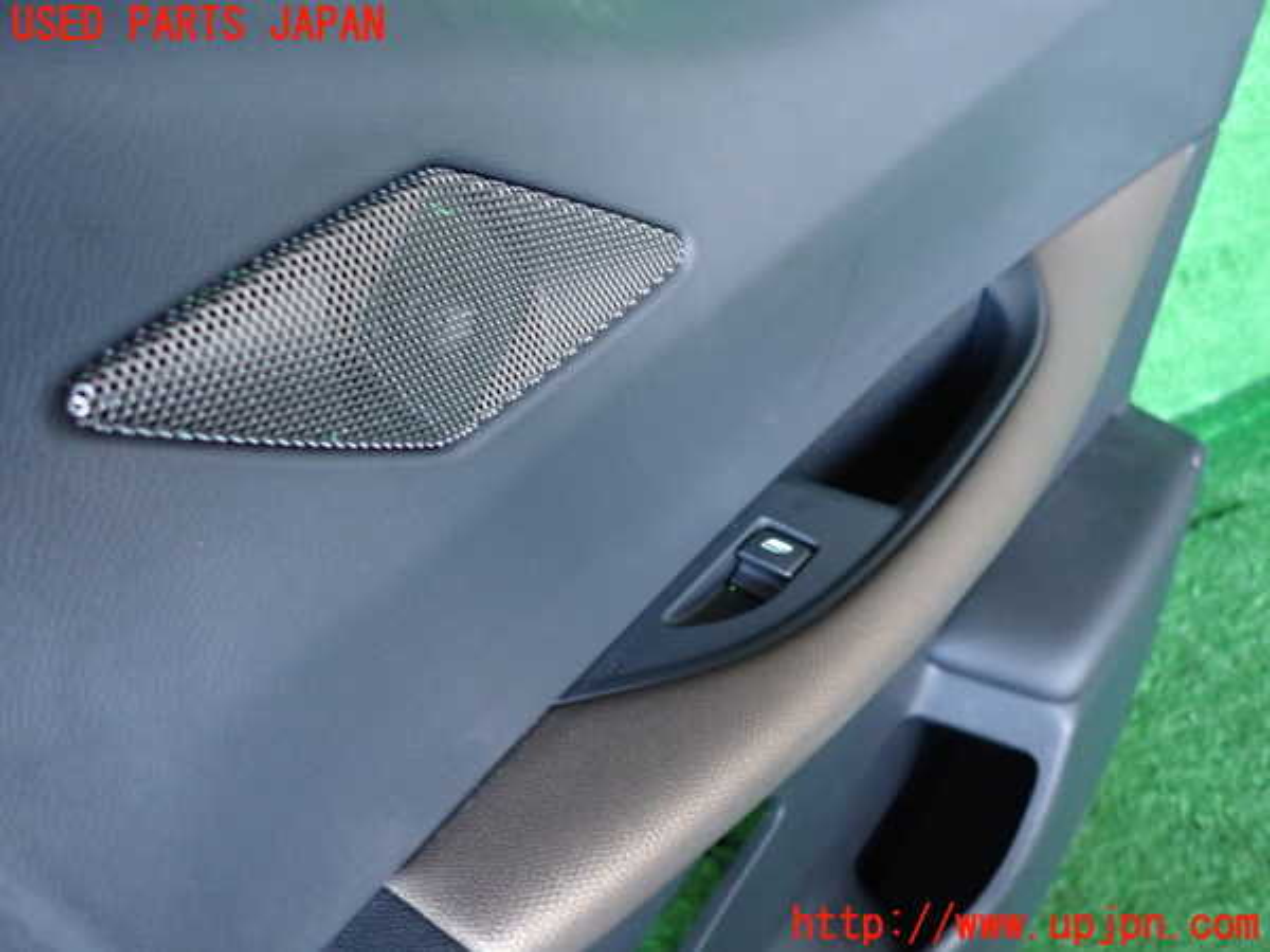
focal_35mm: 25
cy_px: 476
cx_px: 635
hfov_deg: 69.4
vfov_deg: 54.9
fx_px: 917
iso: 400
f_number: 2
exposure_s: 1/30
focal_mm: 4.5
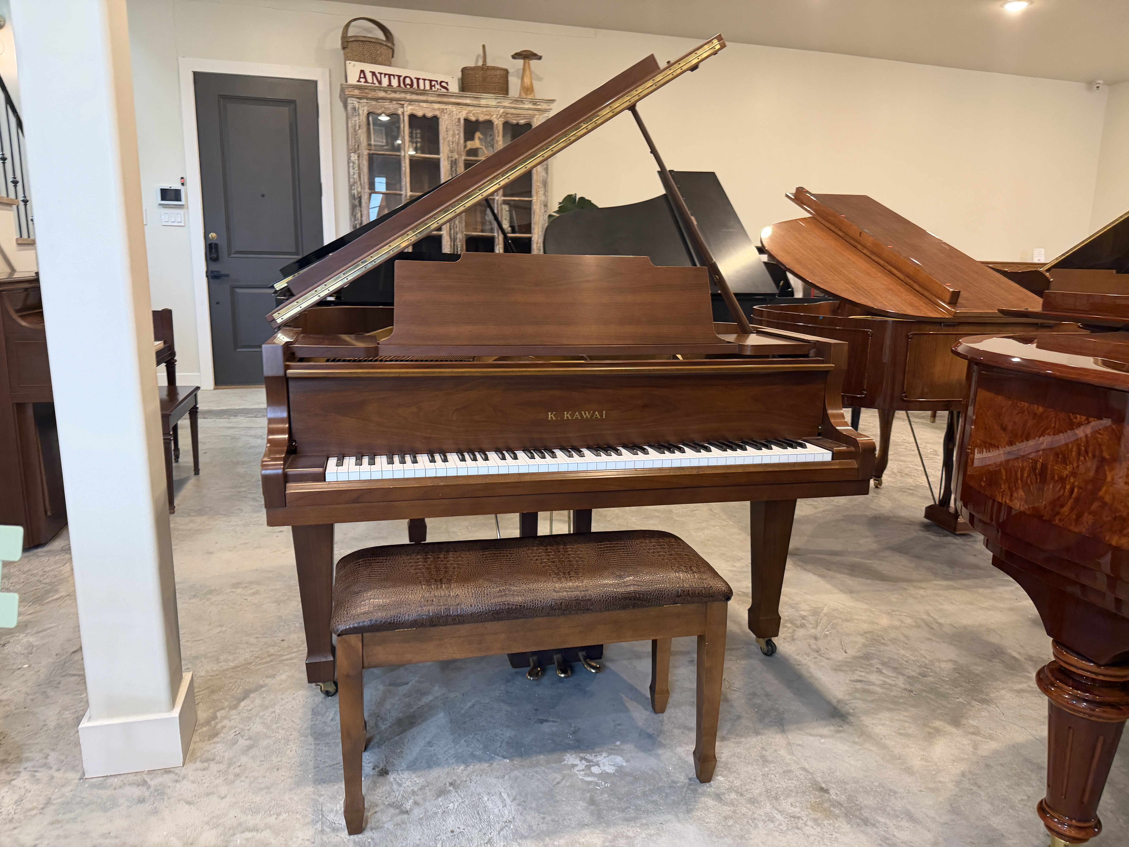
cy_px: 424
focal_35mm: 24
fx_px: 783
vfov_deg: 56.8
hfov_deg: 71.6
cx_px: 564
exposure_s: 1/60
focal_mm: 6.76
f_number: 1.78
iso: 250
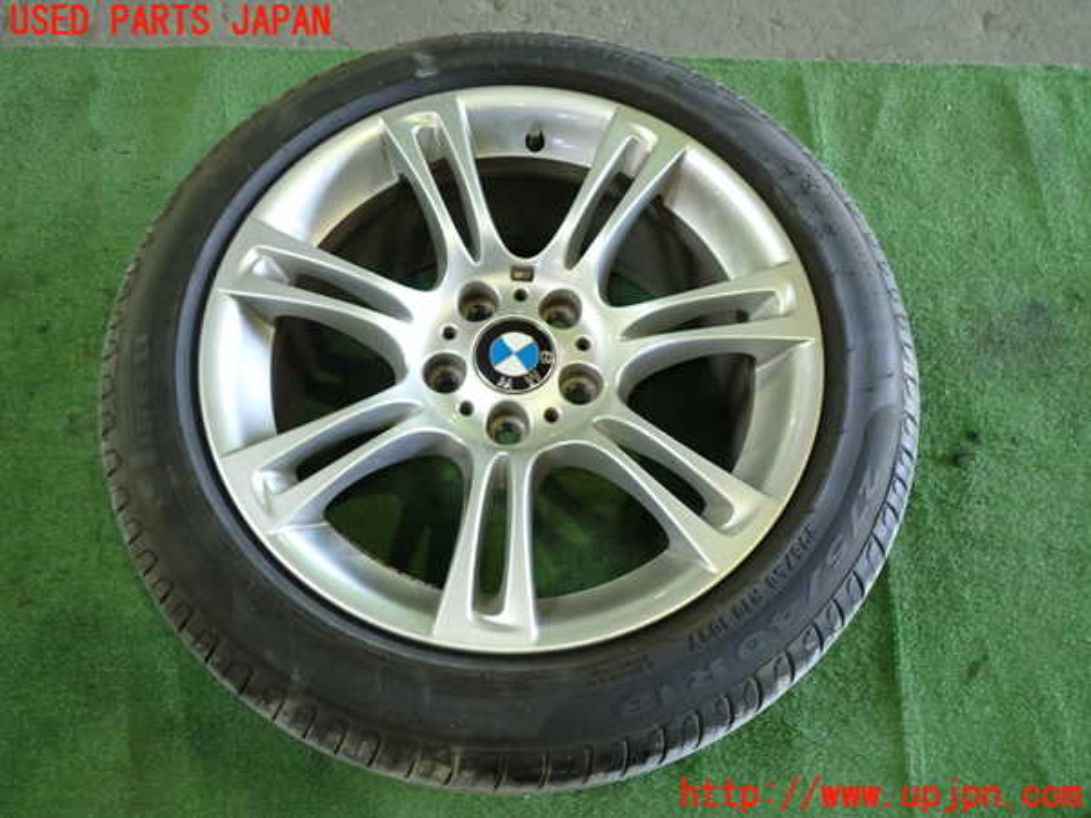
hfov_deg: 60.0
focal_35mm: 30
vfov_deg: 46.8
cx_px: 546
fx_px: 946
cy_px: 409
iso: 320
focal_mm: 5.4
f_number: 2.3
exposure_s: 1/30
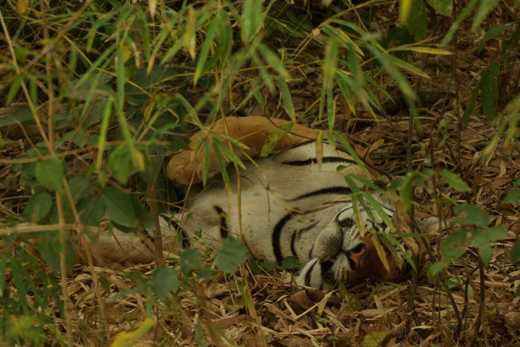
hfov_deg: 9.9
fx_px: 2990
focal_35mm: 207
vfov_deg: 6.6
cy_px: 174
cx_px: 260
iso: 200
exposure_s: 1/125
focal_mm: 138
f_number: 6.7
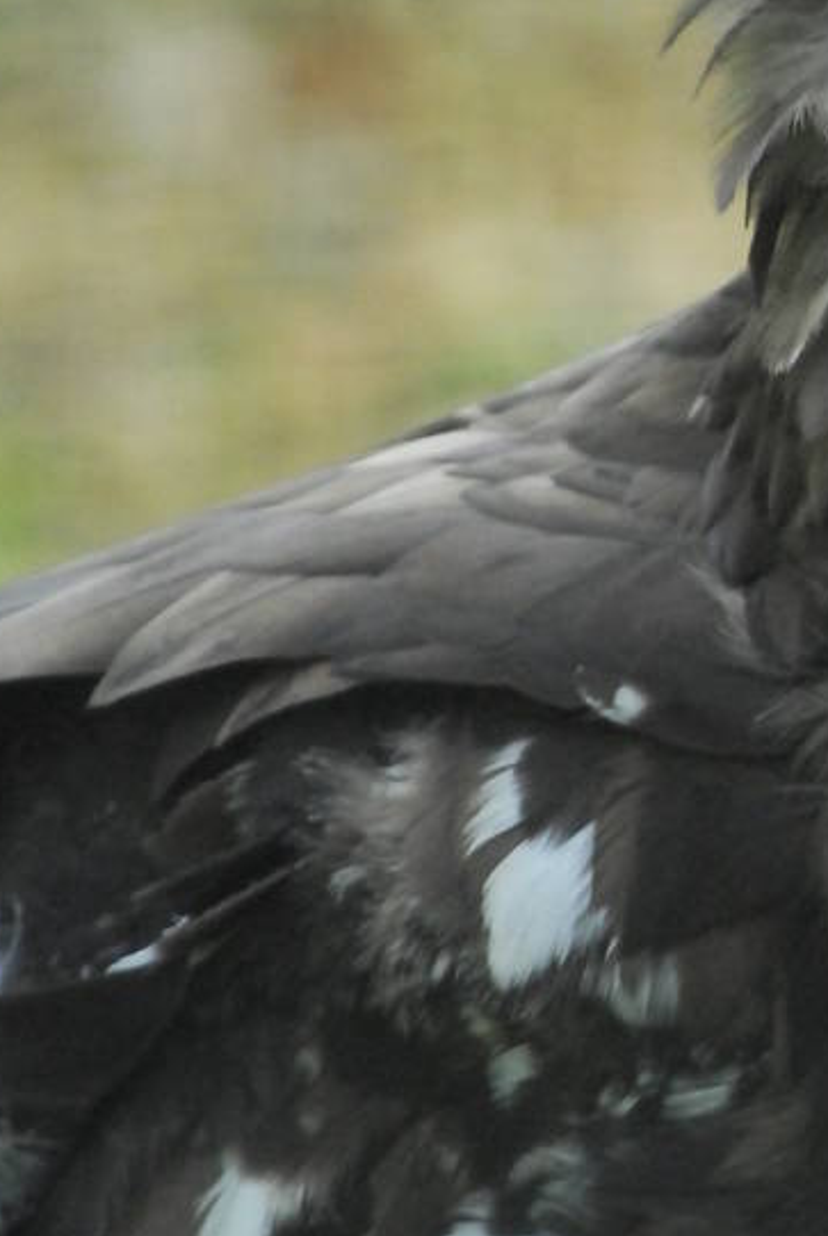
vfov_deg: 1.2
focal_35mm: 1771
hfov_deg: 0.8
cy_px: 381
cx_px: 1169
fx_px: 60901
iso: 1600
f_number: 5.6
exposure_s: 1/750
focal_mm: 400
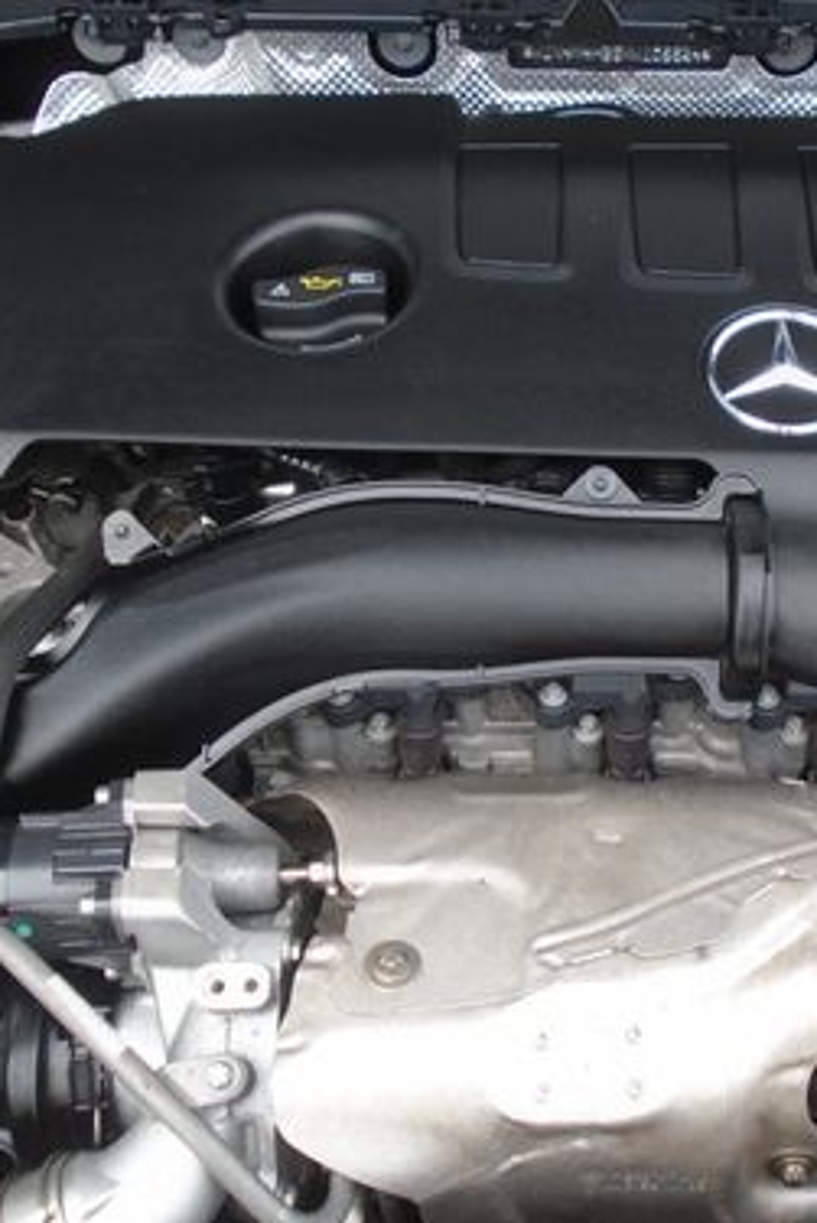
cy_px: 621
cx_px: 615
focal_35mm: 46
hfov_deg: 28.8
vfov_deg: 42.7
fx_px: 1564
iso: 100
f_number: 3.2
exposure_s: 1/60
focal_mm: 4.6
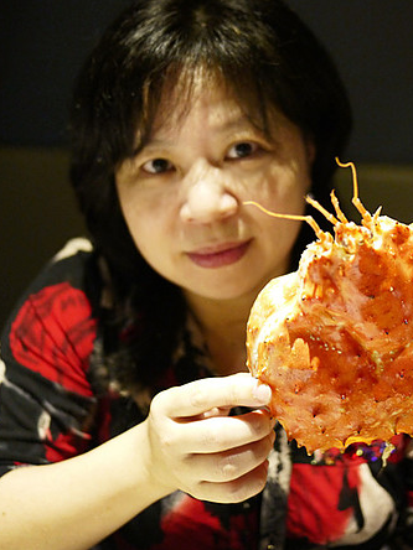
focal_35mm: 54
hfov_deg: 26.9
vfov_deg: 35.5
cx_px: 265
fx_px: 859
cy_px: 277
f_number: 1.7
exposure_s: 1/15
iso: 800
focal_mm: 20
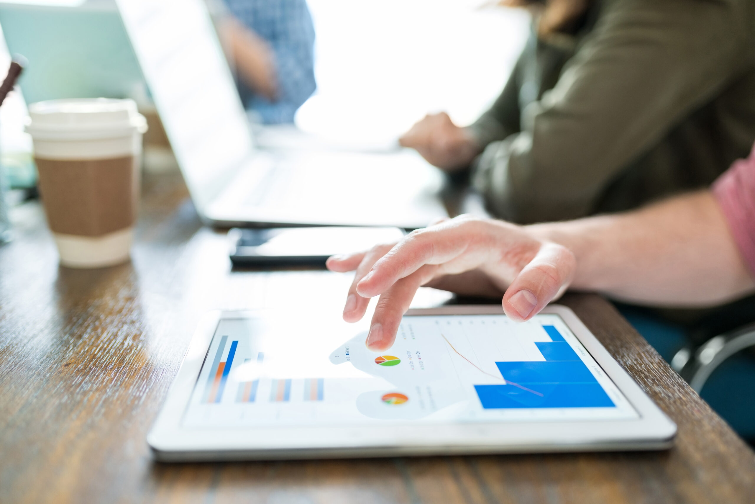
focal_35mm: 35
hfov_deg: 54.4
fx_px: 734
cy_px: 252
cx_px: 378
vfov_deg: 37.9
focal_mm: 35
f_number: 1.8
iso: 800
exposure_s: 1/100
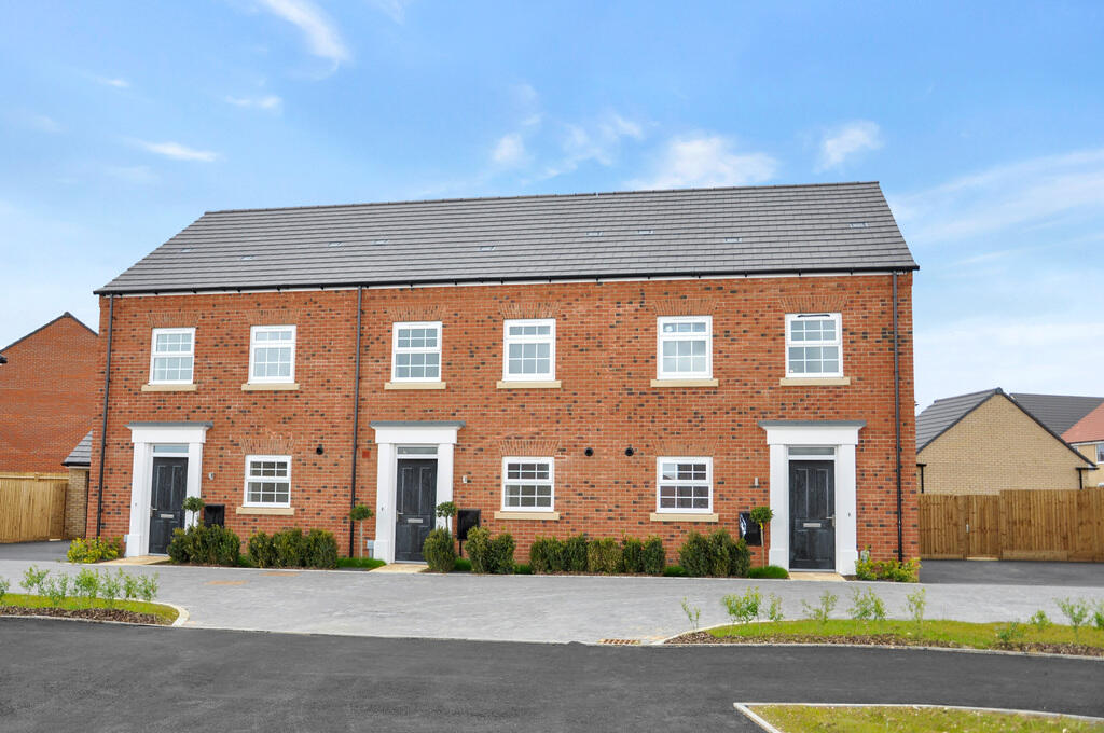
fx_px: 1011
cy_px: 366
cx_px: 552
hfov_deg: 57.3
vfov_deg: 39.9
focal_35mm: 33
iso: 200
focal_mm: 22
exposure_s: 1/200
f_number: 6.3
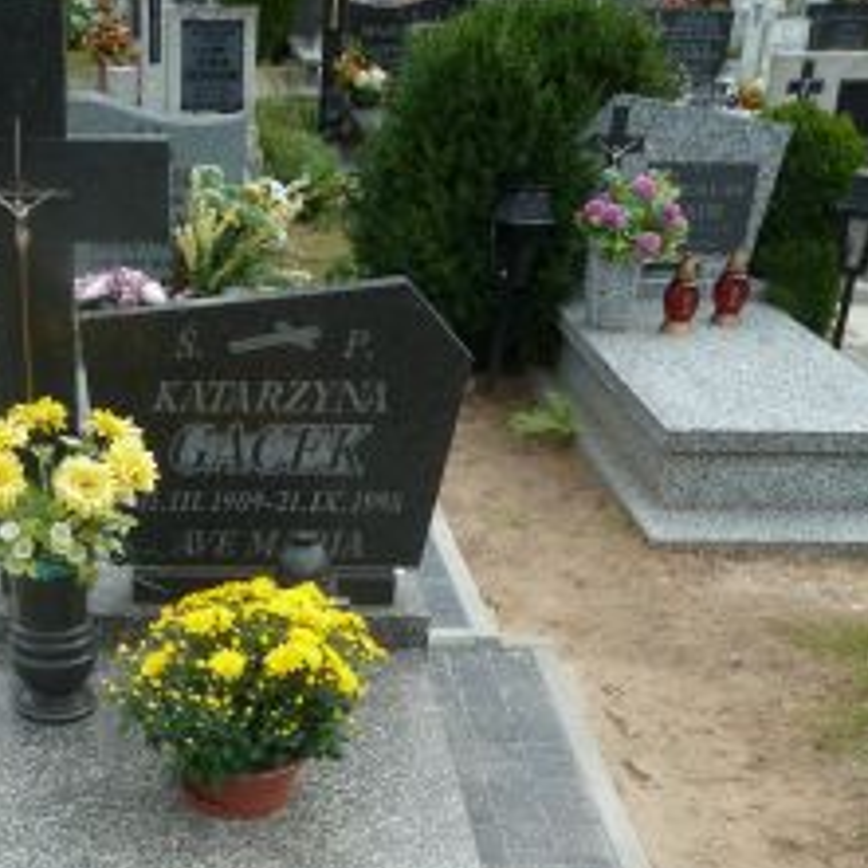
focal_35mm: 48
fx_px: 1362
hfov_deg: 34.3
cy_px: 864
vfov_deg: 32.6
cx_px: 177
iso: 80
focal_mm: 4.1
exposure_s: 1/160
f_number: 4
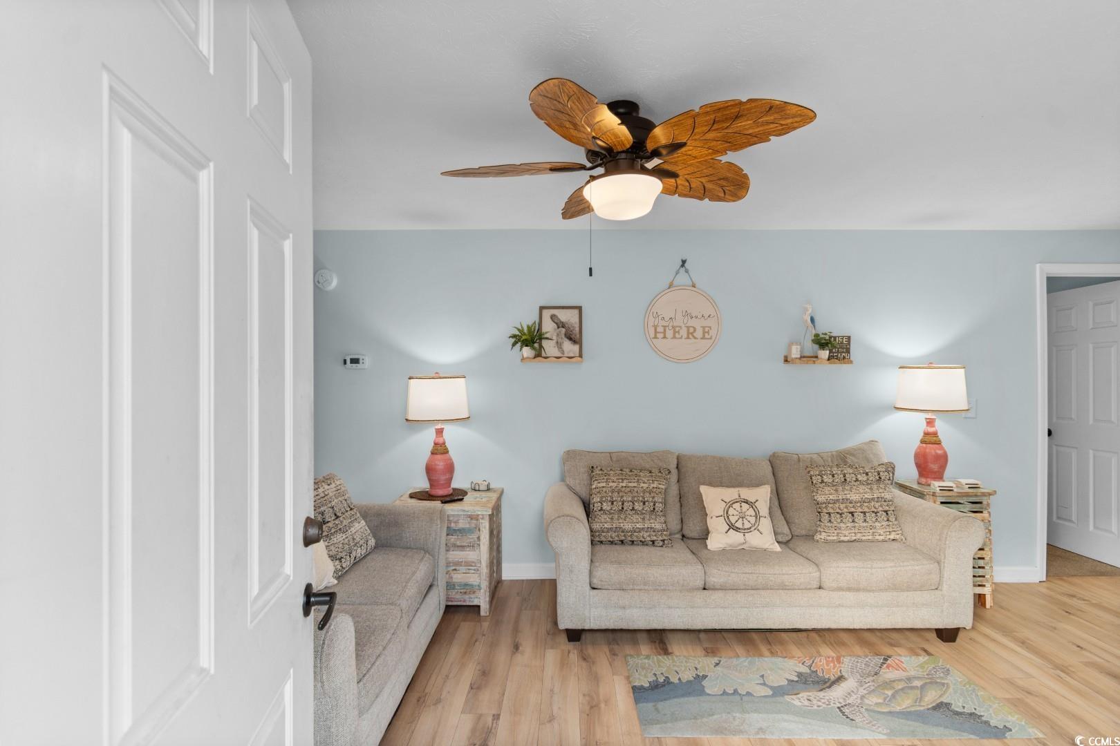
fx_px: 560
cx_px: 560
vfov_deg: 67.4
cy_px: 373
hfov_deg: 90.0
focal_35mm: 18
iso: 100
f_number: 4.8
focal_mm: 12
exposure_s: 1/6
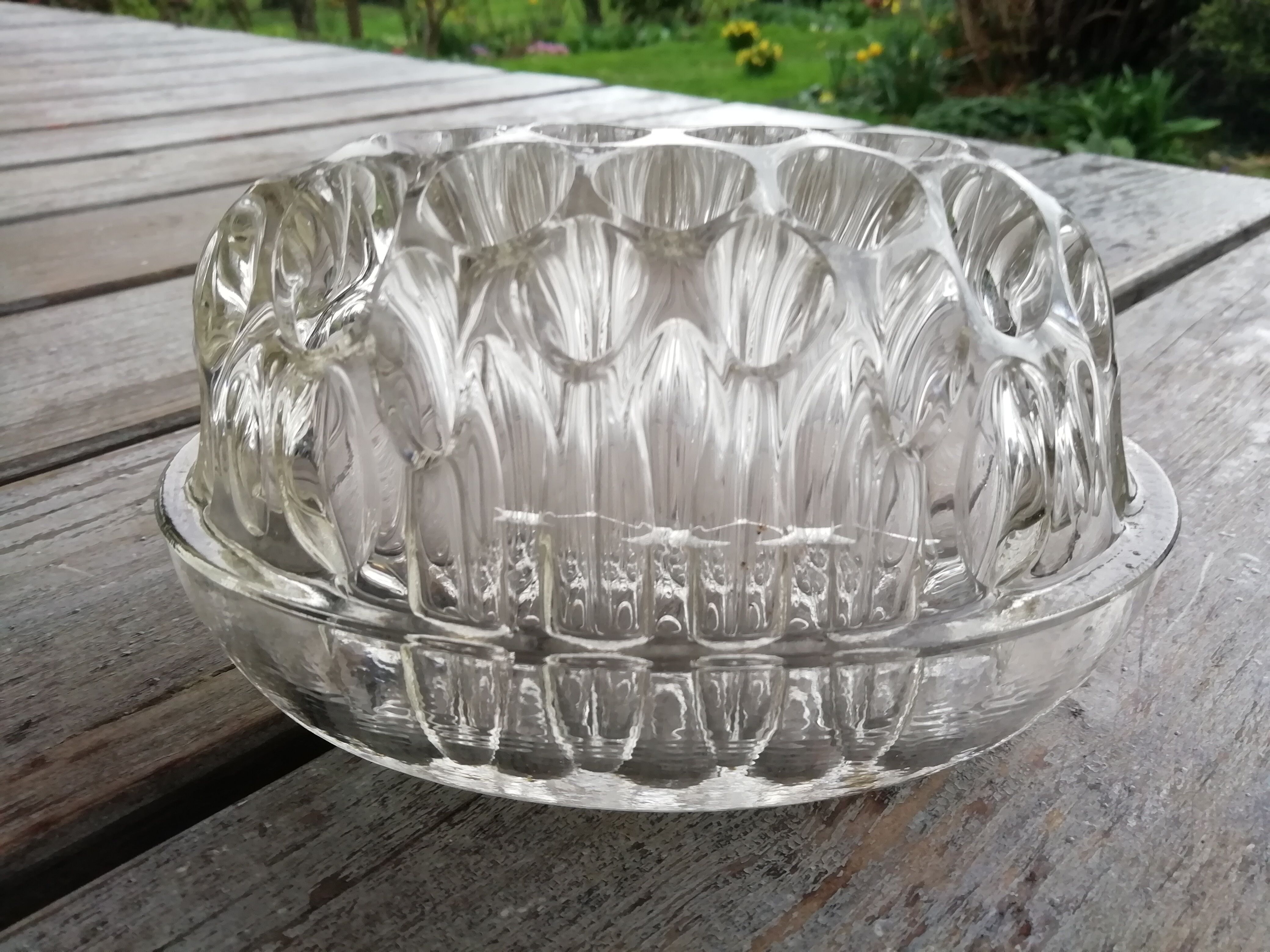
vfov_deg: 53.1
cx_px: 635
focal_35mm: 26
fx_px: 954
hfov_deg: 67.3
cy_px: 476
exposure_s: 1/50
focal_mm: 3.21
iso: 80
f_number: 2.2
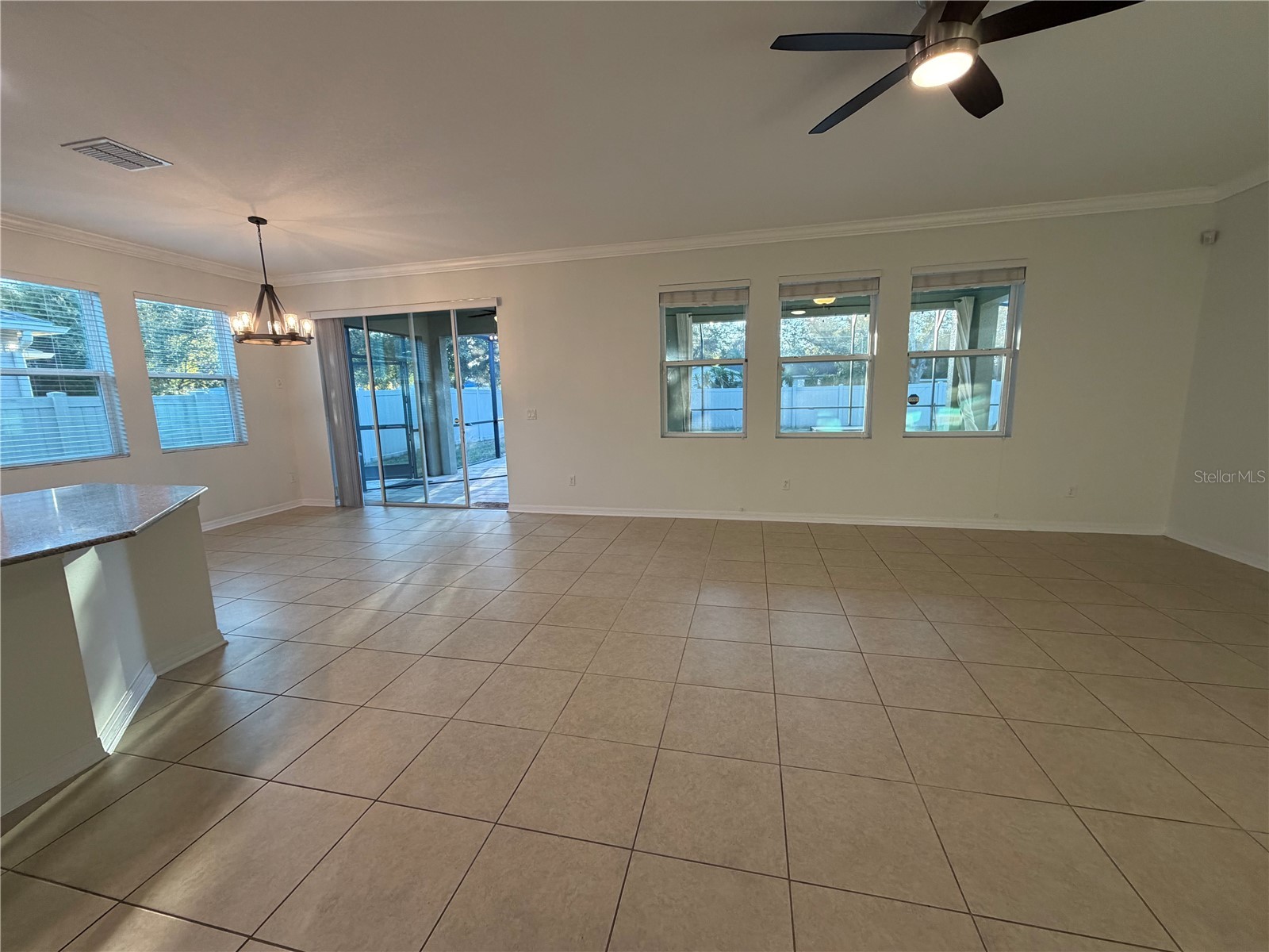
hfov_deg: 102.1
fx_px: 513
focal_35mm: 14
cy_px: 476
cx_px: 634
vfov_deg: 85.7
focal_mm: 2.22
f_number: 2.2
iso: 200
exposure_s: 1/120
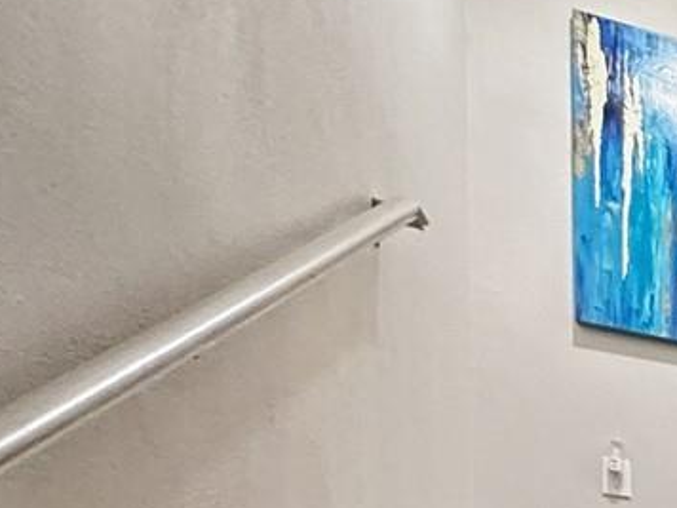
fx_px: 1232
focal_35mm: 63
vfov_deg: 18.5
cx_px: 1447
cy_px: 900
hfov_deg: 17.6
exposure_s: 1/15
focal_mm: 2.22
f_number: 2.2
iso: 1000
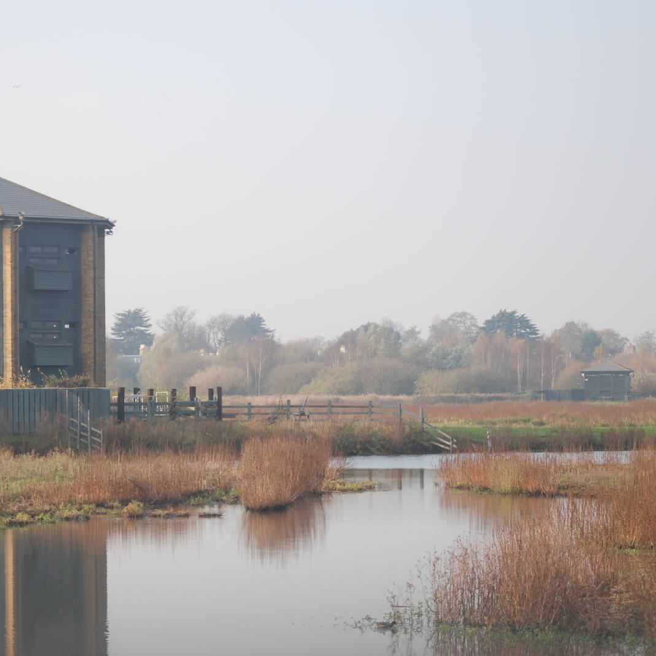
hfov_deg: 13.0
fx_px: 2873
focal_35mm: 134
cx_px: 216
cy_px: 328
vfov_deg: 13.0
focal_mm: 70
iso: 200
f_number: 5
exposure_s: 1/400
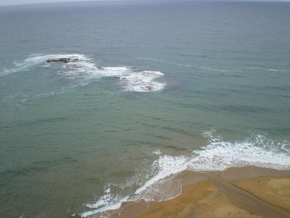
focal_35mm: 38
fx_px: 318
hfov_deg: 49.0
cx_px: 145
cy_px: 109
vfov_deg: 37.7
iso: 64
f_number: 4.6
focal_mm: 6.3
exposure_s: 1/250
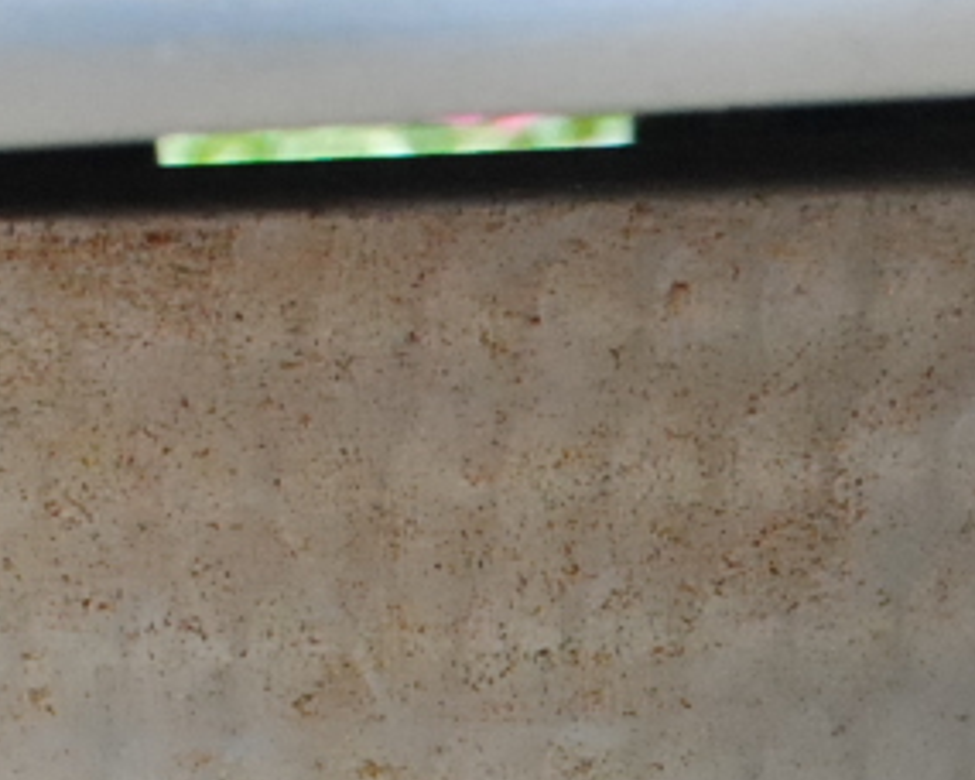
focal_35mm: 249
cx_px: 1331
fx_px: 7185
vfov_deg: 6.0
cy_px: 1673
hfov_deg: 7.7
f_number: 8
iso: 800
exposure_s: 1/200
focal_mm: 26
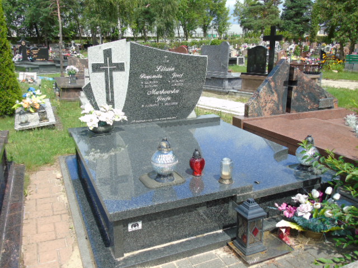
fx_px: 300
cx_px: 179
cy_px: 134
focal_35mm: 29
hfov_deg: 61.7
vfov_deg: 48.2
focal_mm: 5.2
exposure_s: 1/500
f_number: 3.6
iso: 80
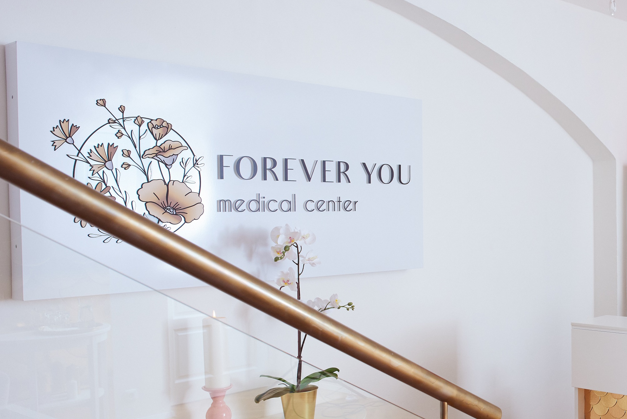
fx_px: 767
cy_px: 244
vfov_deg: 30.5
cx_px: 570
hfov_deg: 40.9
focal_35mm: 44
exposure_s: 1/125
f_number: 8
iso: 500
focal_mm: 24
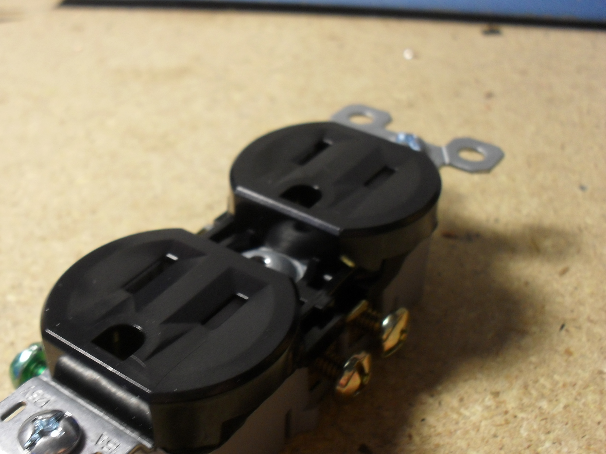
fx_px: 788
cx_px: 238
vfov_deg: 32.1
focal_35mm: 45
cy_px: 270
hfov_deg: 41.8
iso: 120
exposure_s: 1/30
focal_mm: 6.3
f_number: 3.2
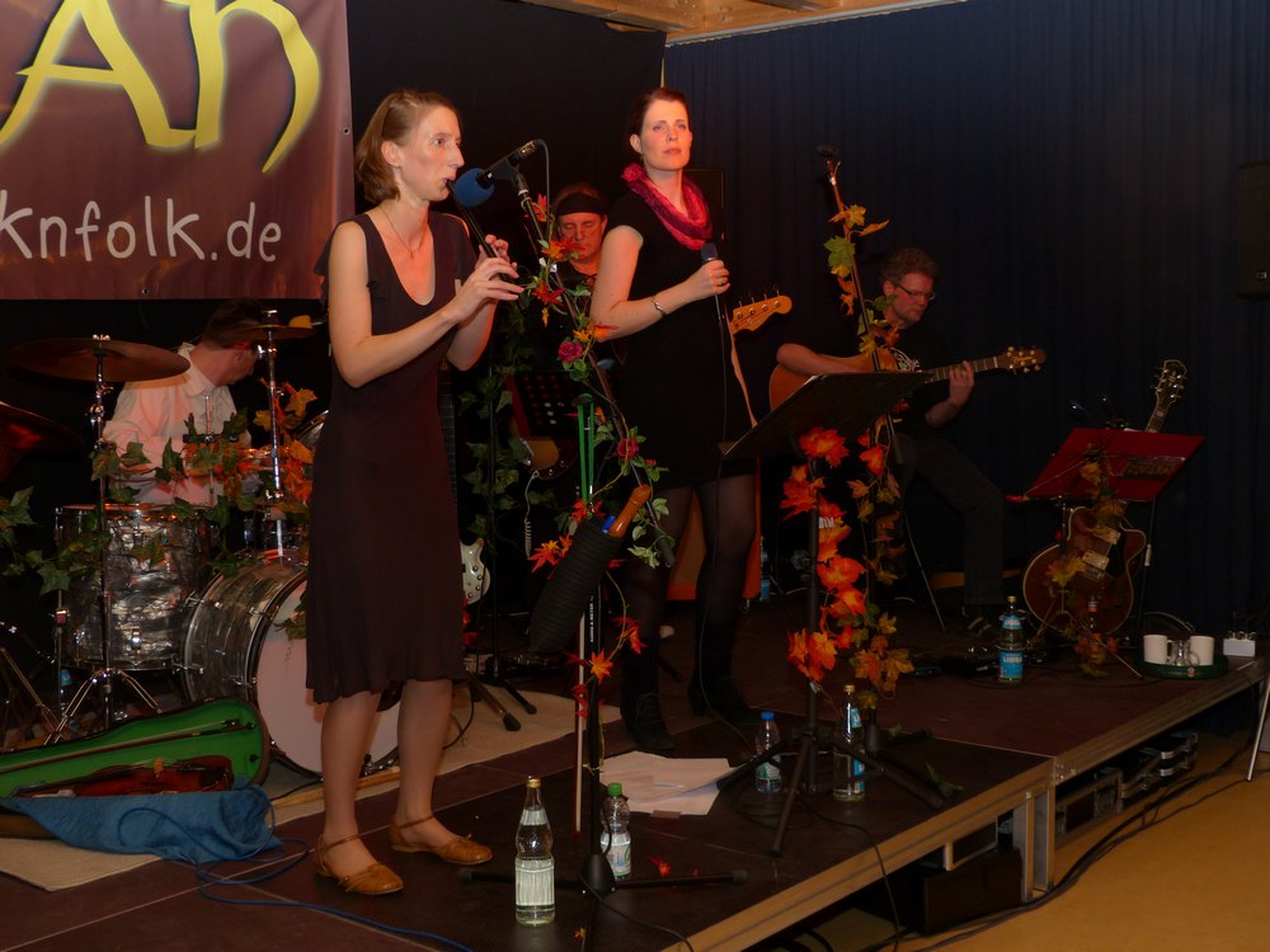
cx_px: 635
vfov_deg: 32.9
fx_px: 1614
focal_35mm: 44
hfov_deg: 42.9
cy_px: 476
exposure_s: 1/60
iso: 100
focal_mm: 7.8
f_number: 2.8
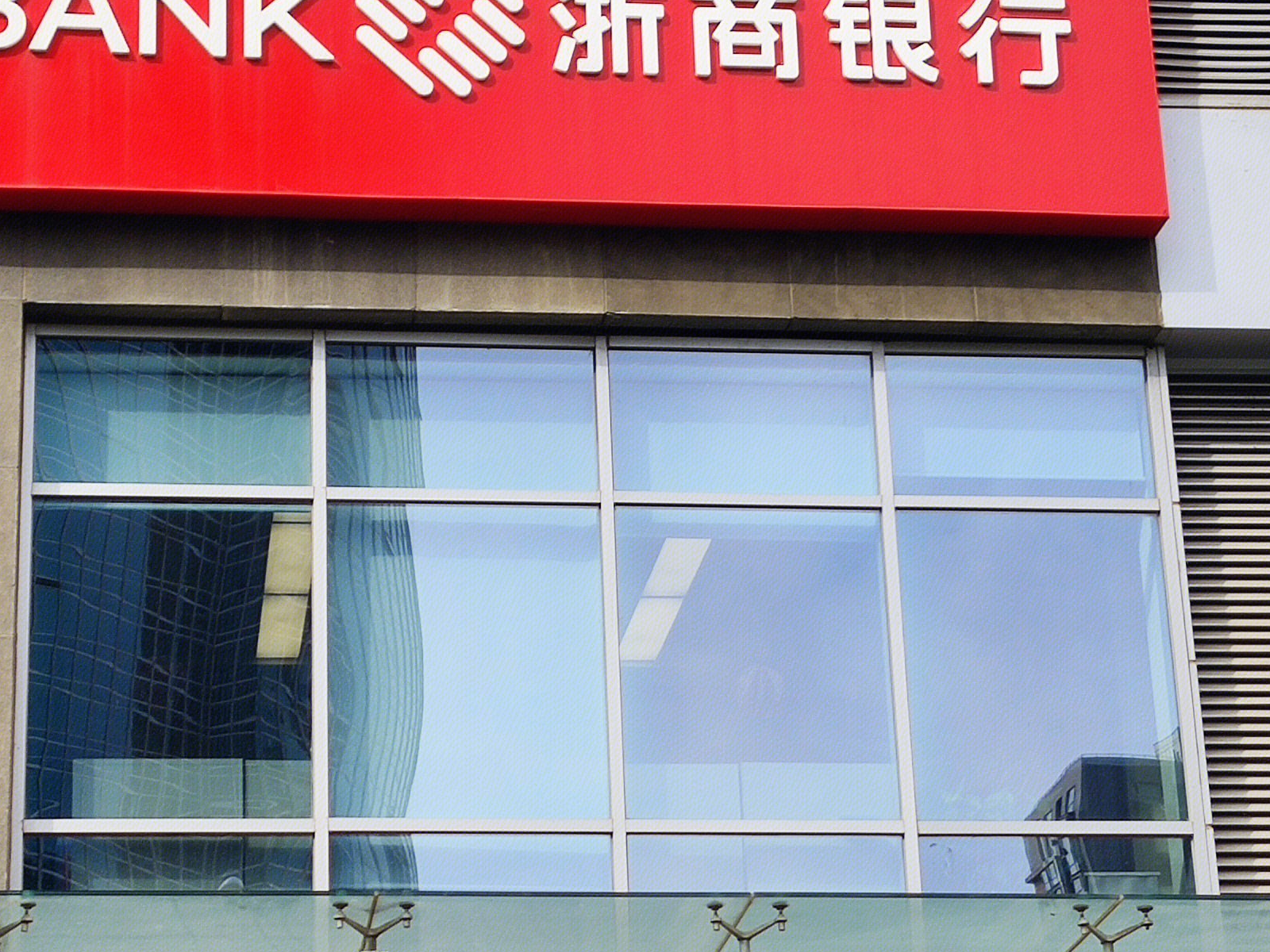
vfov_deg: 16.4
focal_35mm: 90
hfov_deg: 21.8
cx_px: 555
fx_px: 3302
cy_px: 489
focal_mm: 4.75
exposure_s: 1/1458
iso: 112
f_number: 1.75
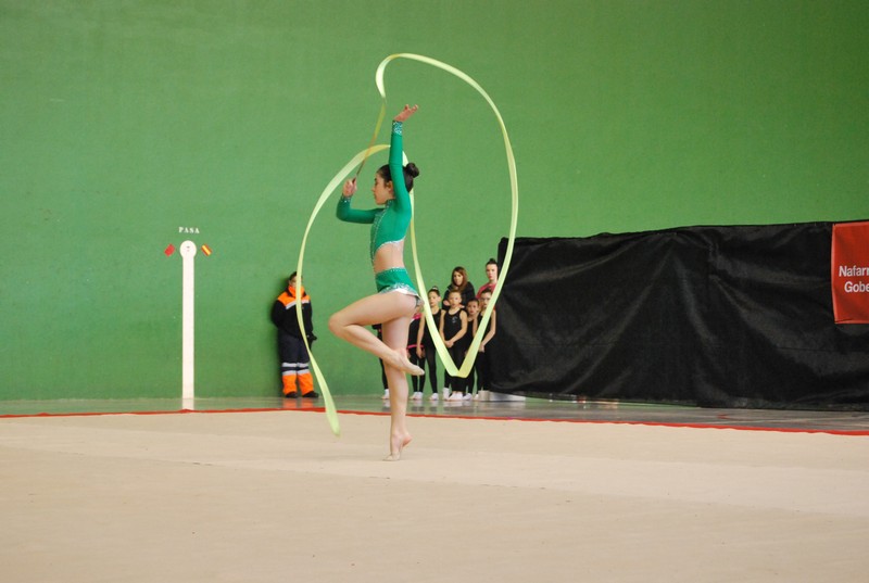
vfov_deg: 16.6
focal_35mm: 82
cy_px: 292
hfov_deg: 24.6
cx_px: 434
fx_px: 1996
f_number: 5.6
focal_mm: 55
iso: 1600
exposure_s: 1/125
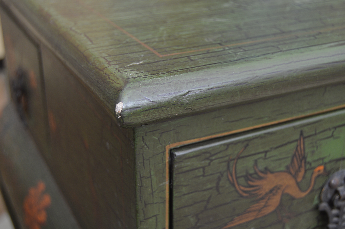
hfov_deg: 35.1
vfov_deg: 23.7
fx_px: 546
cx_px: 172
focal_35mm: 57
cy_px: 114
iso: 200
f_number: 5
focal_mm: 38
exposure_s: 1/160
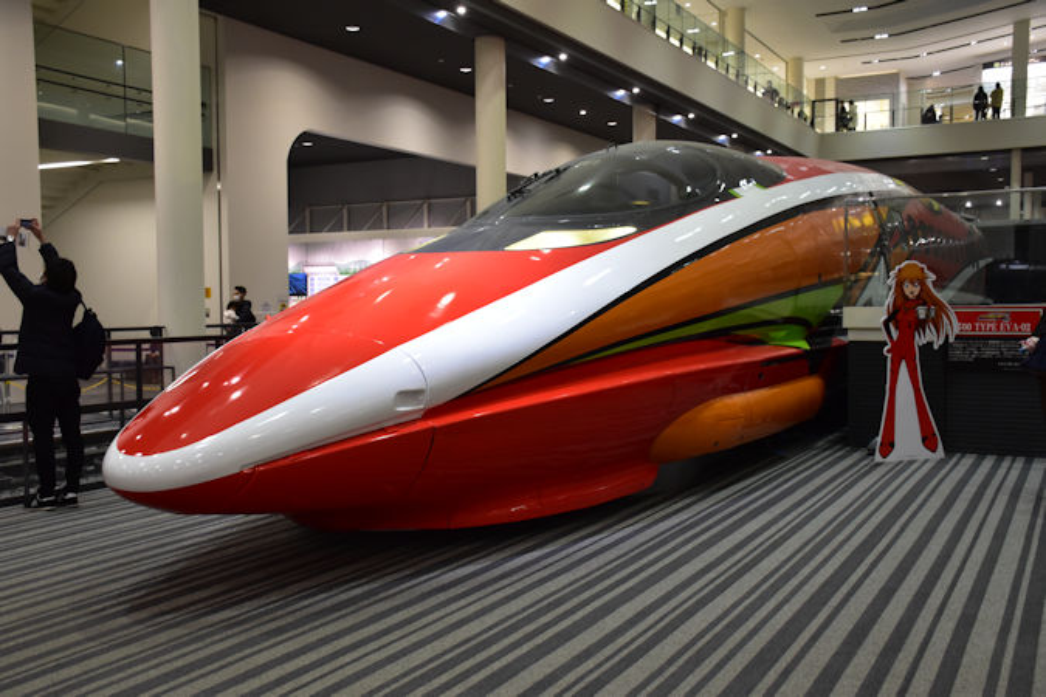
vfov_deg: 36.9
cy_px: 348
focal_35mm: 36
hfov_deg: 53.1
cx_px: 523
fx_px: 1046
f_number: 4.5
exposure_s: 1/80
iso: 1250
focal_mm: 24
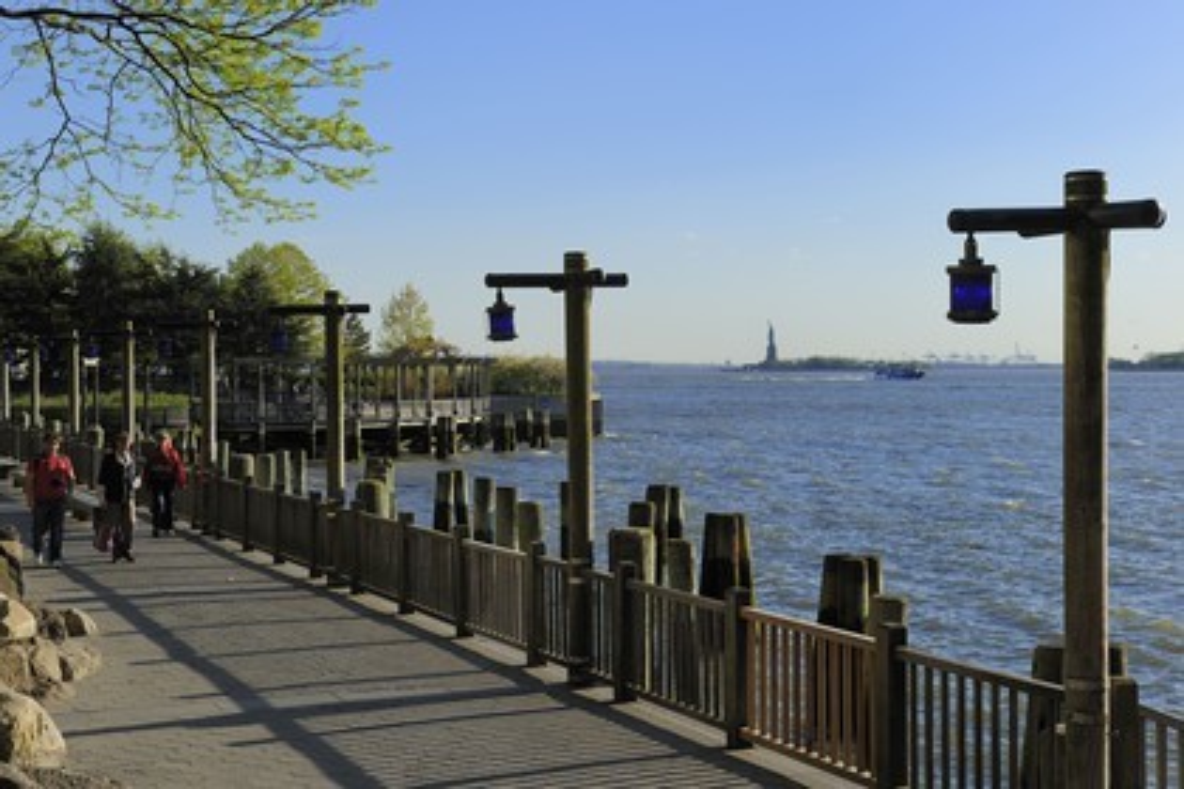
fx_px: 1710
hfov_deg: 38.2
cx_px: 592
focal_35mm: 52
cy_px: 394
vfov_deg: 26.0
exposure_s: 1/200
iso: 200
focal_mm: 52
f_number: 9
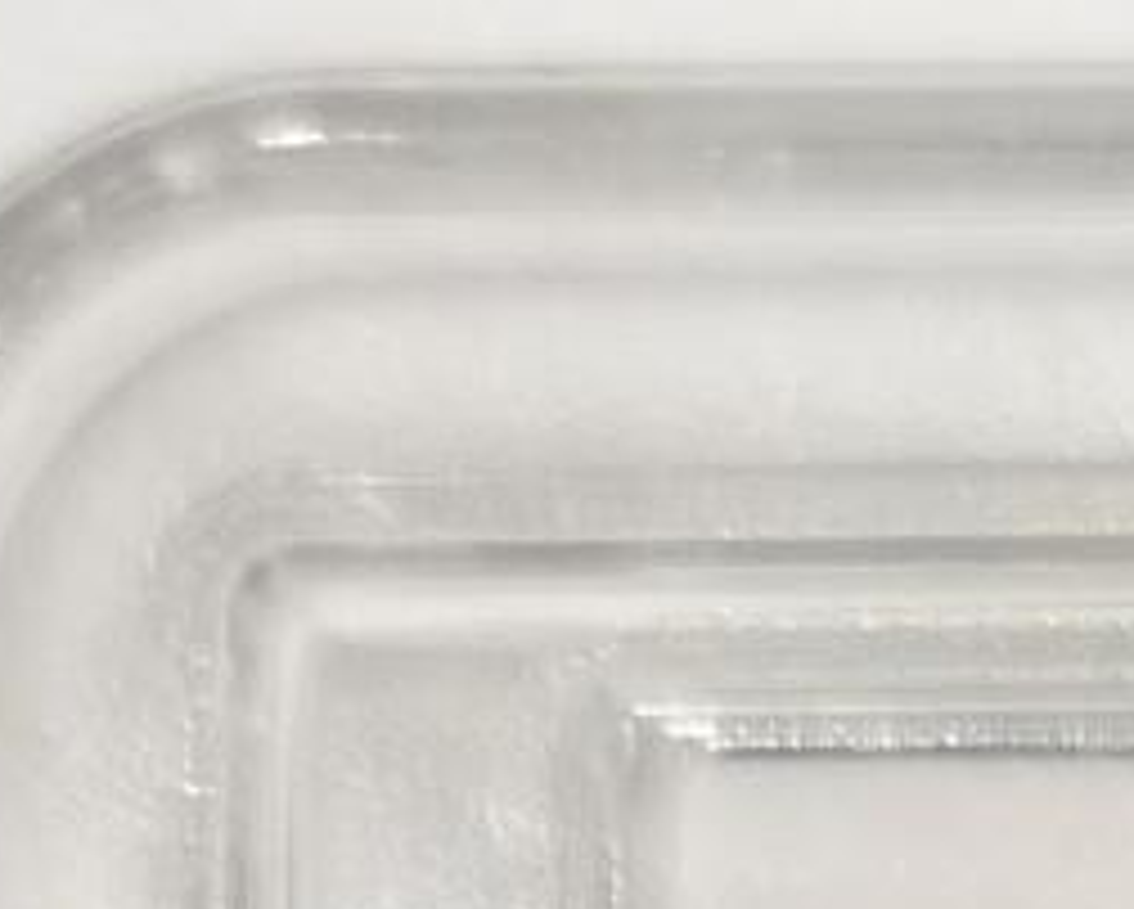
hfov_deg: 5.0
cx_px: 2754
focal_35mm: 376
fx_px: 12629
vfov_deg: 3.8
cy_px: 4010
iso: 100
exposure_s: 1/100
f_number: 16
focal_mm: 5.56
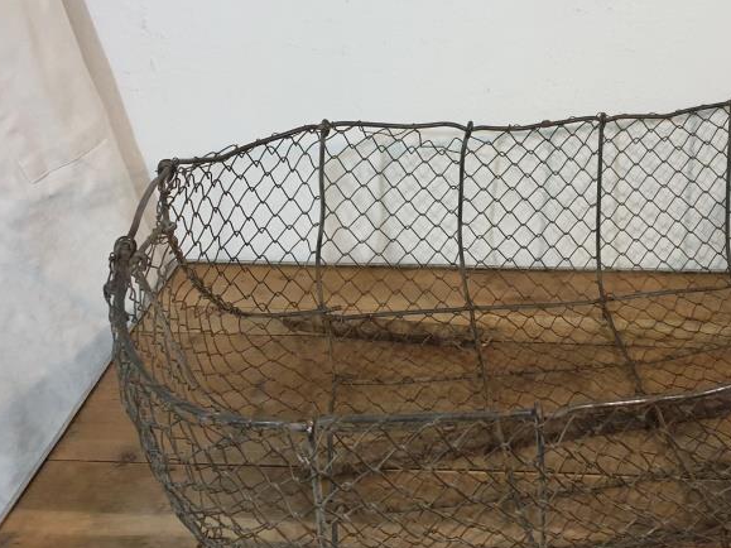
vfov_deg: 31.5
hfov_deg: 40.3
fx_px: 971
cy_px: 260
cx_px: 534
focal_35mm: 46
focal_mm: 4.3
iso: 320
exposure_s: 1/33
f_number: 1.5
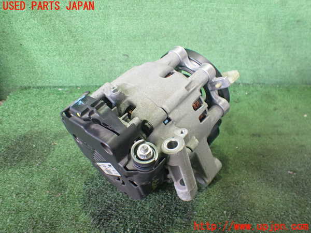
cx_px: 156
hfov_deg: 60.0
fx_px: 270
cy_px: 116
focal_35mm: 30
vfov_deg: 46.8
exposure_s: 1/50
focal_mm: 5.4
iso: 800
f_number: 2.3
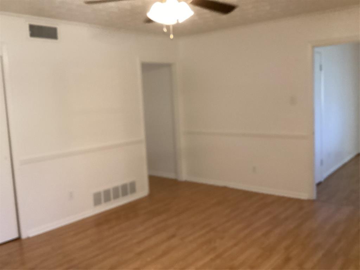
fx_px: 322
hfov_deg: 58.4
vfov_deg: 45.4
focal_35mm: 31
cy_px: 135
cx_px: 180
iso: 400
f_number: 2.4
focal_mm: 3.3
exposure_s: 1/60
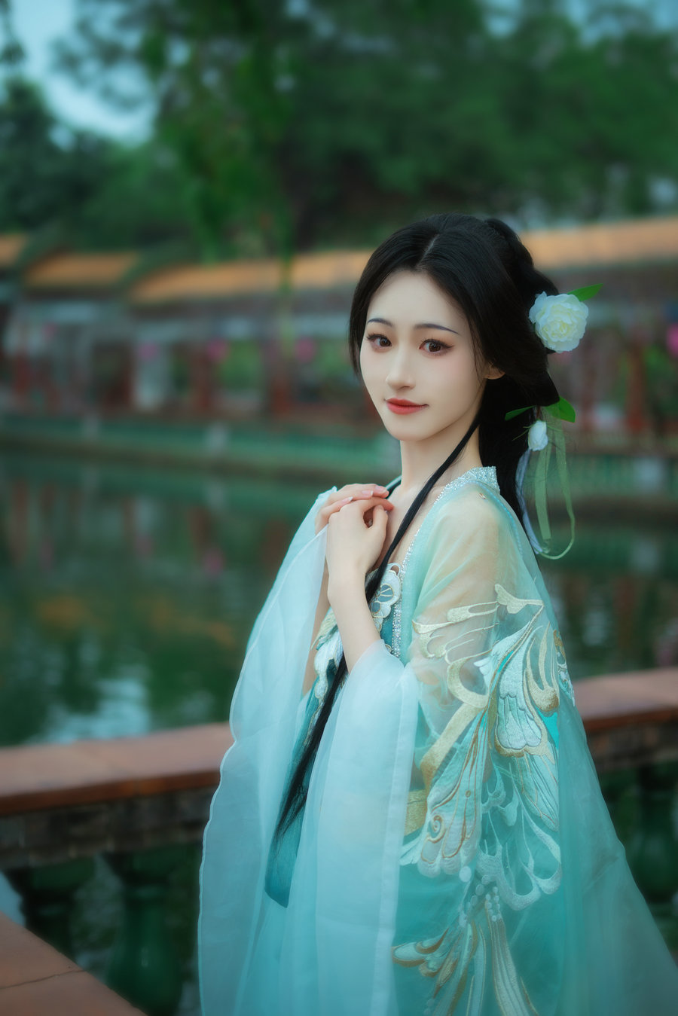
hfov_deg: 27.0
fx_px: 1412
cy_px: 508
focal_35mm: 50
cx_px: 339
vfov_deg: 39.6
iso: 500
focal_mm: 50
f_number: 1.8
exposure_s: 1/320
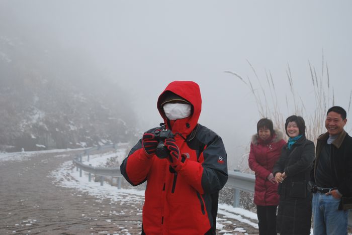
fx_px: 807
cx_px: 176
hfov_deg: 24.6
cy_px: 118
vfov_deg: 16.6
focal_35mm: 82
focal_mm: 55
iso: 100
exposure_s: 1/160
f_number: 6.3
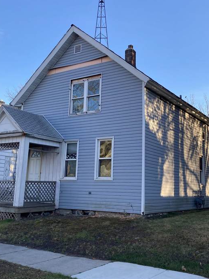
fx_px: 314
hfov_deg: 36.8
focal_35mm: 39
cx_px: 108
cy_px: 134
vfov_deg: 47.8
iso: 20
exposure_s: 1/385
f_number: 1.8
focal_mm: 3.99
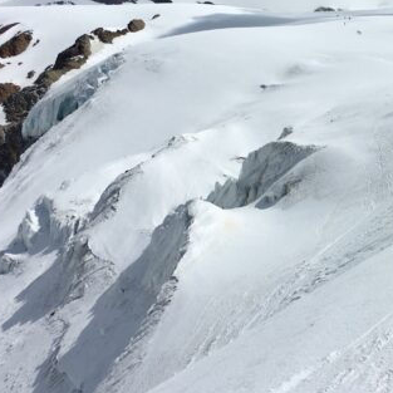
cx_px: 320
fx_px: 732
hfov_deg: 29.3
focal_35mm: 57
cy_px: 159
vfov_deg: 30.0
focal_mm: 4.15
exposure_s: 1/7692
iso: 25
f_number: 2.2
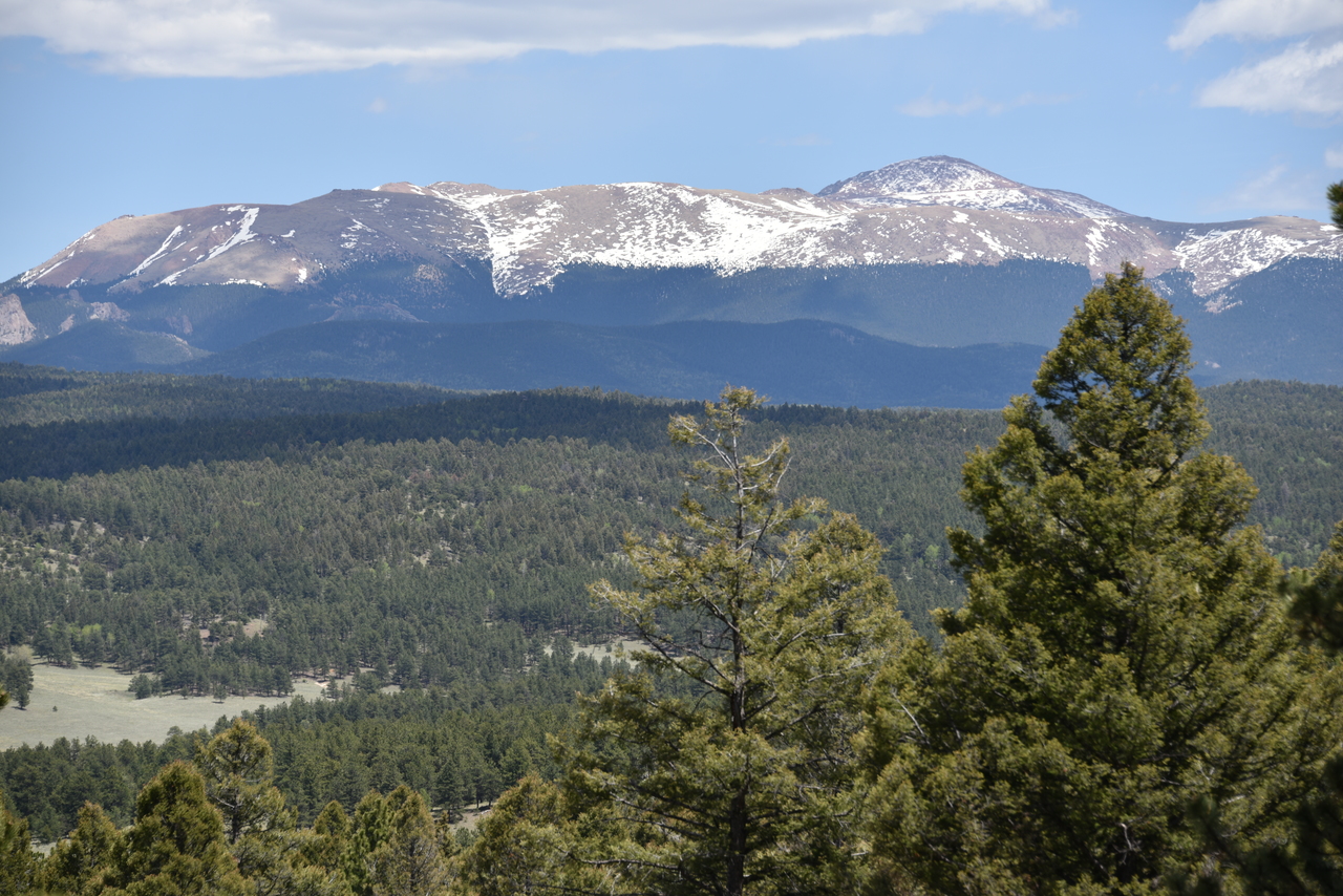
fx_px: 5597
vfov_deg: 9.2
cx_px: 672
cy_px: 448
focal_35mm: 150
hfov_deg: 13.7
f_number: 7.1
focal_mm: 150
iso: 100
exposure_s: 1/320
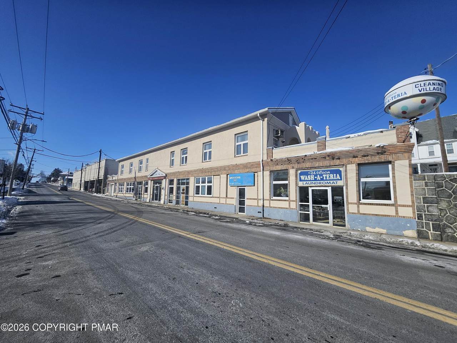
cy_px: 172
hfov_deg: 106.2
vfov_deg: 89.9
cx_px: 228
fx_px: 172
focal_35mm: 13
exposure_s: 1/2679
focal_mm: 1.74
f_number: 2.2
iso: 32
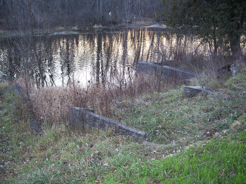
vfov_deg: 38.7
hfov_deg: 50.1
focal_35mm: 37
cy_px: 92
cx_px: 123
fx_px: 263
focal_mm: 7.8
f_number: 2.8
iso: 125
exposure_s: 1/60
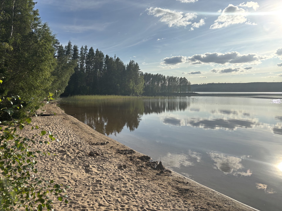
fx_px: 212
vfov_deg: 53.1
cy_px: 106
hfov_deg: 67.3
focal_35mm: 26
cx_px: 141
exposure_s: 1/2513
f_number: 1.6
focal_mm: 5.96
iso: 50
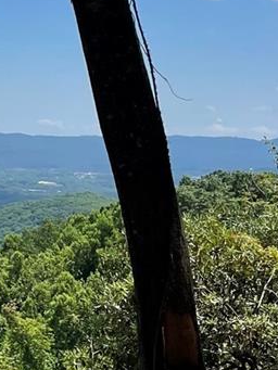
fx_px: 1252
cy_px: 157
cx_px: -274
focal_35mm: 117
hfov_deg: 11.4
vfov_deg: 16.8
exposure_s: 1/5556
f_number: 1.6
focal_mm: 4.2
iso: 32
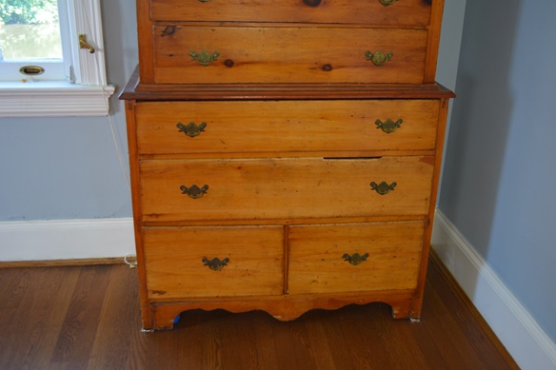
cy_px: 181
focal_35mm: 37
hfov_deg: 51.9
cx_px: 285
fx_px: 571
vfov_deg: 35.9
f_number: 4
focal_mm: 24
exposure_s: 1/60
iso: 800
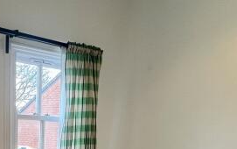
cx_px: 43
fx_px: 336
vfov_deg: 18.5
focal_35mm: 52
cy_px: 280
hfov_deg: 37.3
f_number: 1.8
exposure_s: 1/50
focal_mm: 1.57
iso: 200
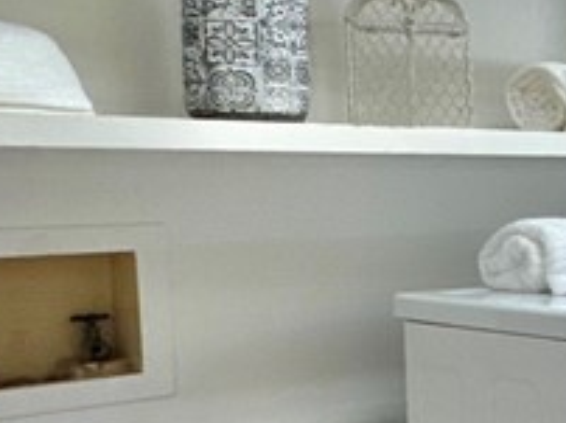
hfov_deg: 19.7
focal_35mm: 71
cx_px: 1034
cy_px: 244
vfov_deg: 20.7
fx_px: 1160
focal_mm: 2.22
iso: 125
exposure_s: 1/120
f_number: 2.2
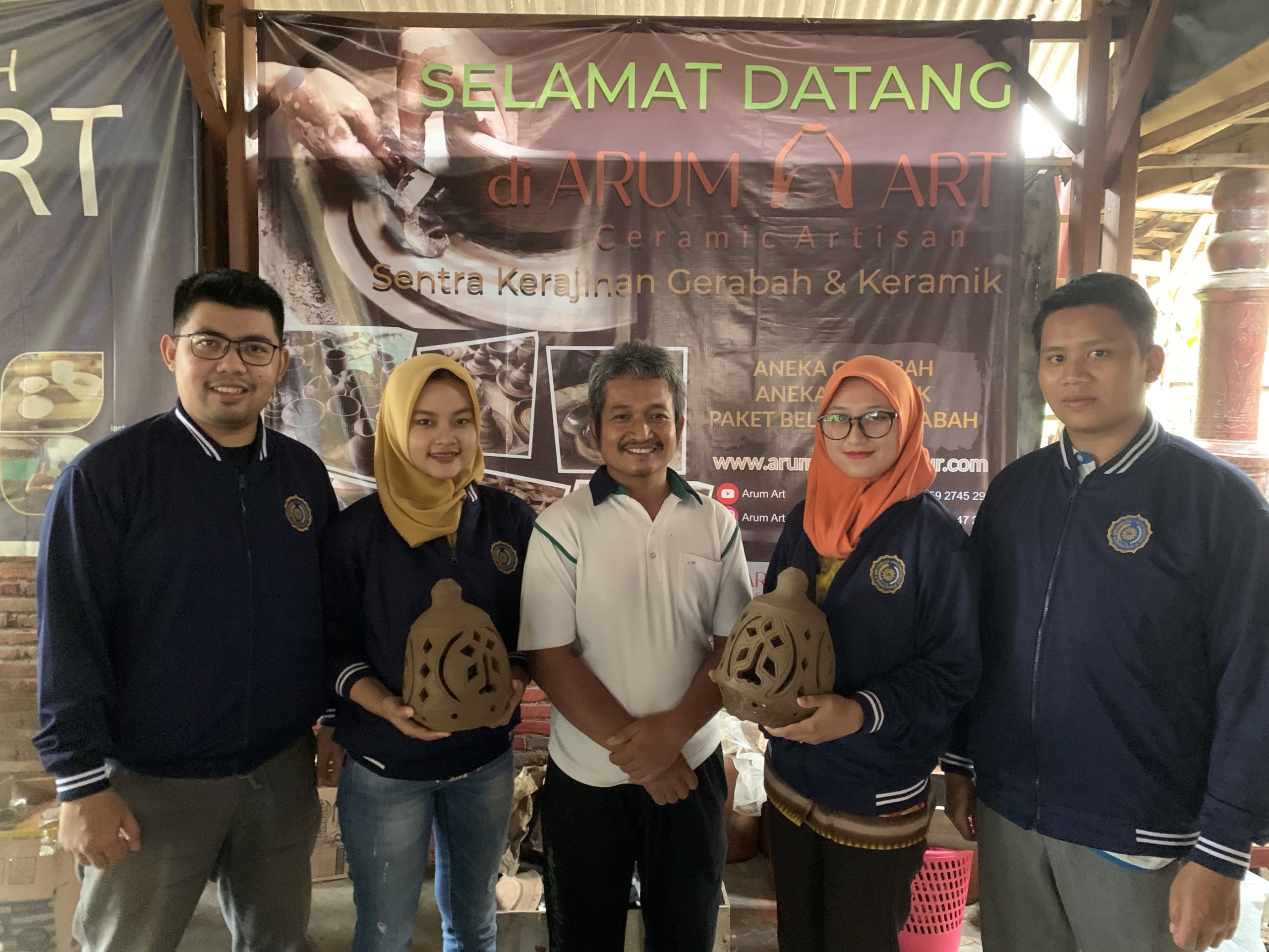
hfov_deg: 67.3
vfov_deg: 53.1
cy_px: 476
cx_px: 634
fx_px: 953
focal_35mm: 26
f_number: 1.8
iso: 800
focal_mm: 4.25
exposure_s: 1/25
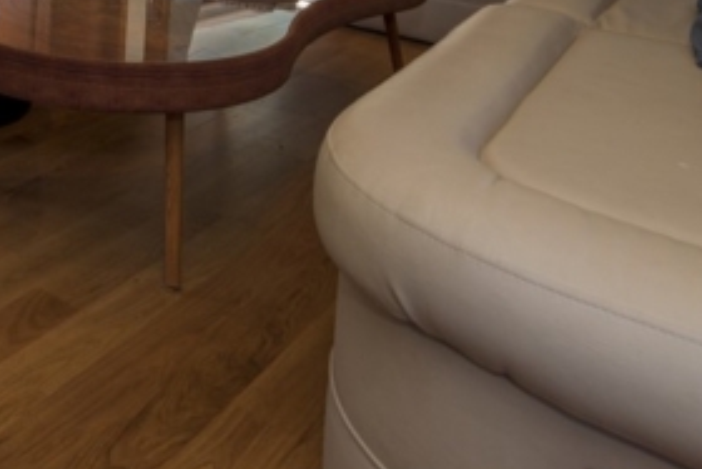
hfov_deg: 39.1
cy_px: -221
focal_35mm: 45
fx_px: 878
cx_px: 20
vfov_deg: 24.0
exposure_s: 1/20
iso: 100
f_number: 5.6
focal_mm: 14
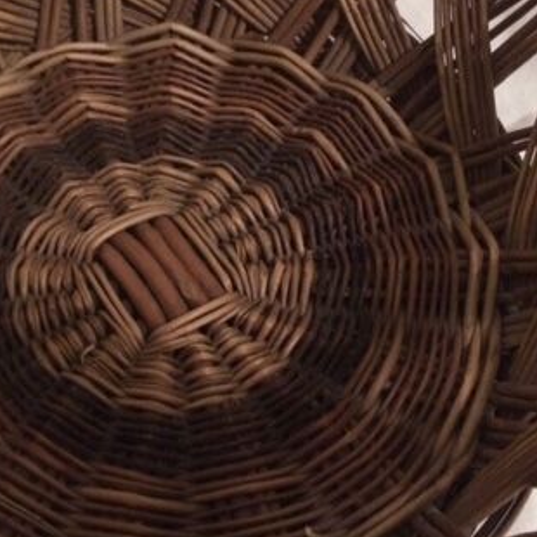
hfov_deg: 31.9
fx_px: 930
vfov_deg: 32.2
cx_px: 178
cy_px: 288
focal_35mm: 53
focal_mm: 4.15
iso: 500
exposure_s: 1/17
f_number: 2.2
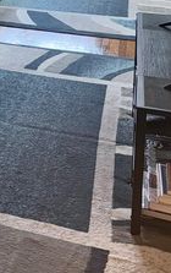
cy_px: -73
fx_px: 565
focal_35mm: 76
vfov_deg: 24.1
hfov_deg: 15.2
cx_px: -126
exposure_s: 1/47
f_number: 1.78
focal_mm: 6.76
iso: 64
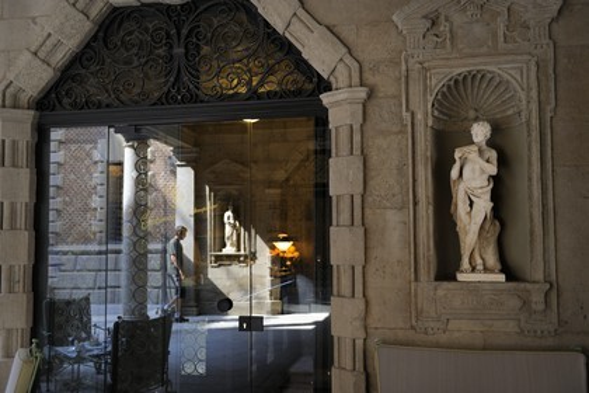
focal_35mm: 36
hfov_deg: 53.1
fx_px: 589
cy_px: 196
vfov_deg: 36.9
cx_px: 294
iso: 400
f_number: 2.8
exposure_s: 1/160
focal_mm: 36
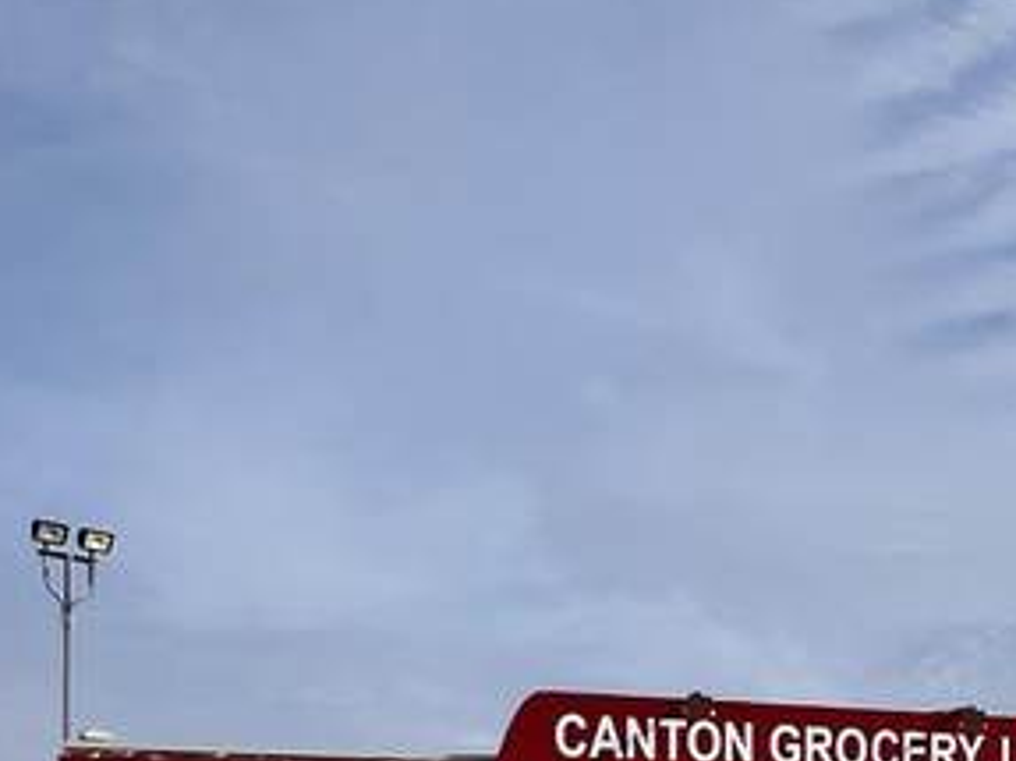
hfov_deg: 25.7
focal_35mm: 58
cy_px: 942
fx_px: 1702
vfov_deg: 22.9
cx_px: 1487
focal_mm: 1.57
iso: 32
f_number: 1.8
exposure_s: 1/2874
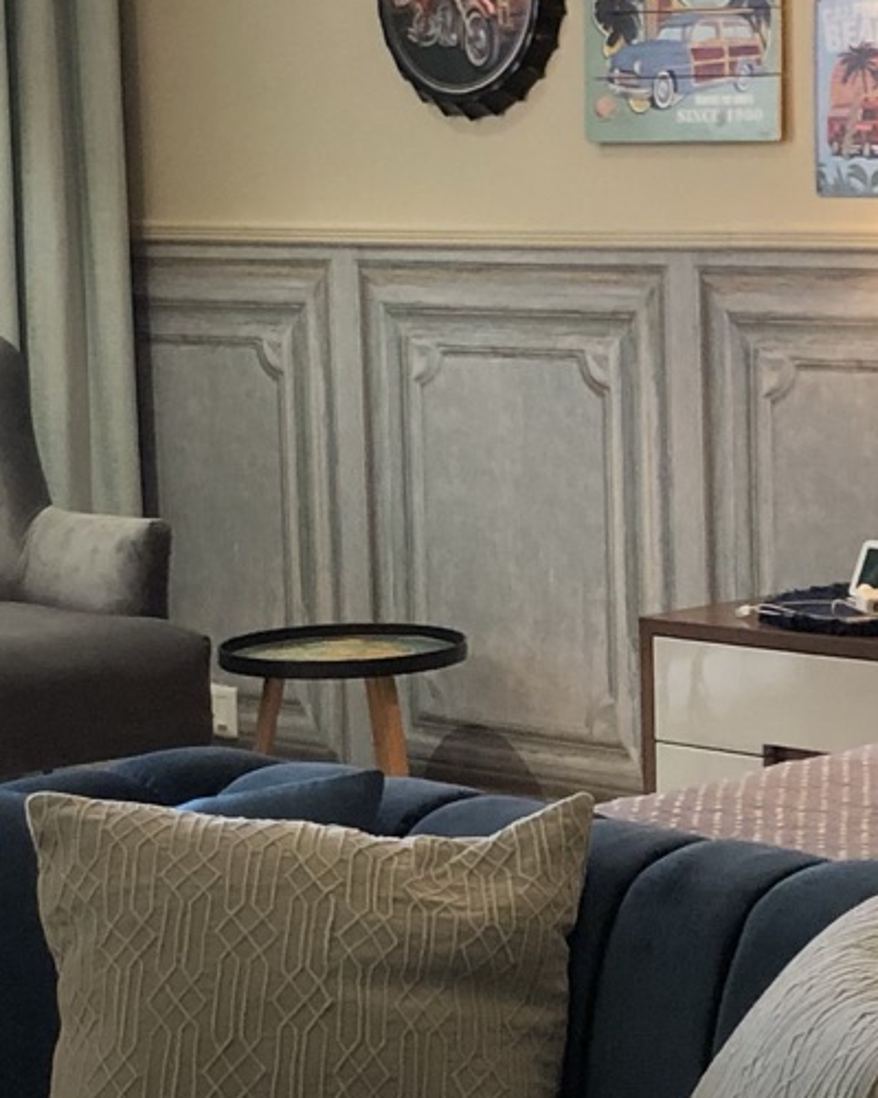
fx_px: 3638
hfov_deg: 13.7
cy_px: 567
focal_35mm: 112
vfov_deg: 17.2
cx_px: 634
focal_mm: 4
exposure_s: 1/17
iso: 64
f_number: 1.8
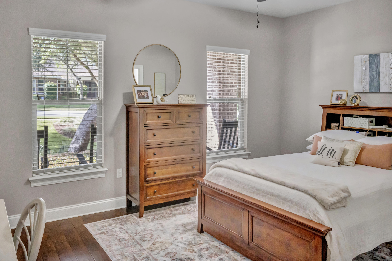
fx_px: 305
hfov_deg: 65.5
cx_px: 196
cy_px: 130
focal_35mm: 28
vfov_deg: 46.3
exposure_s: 1/50
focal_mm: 28
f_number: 10
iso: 3600
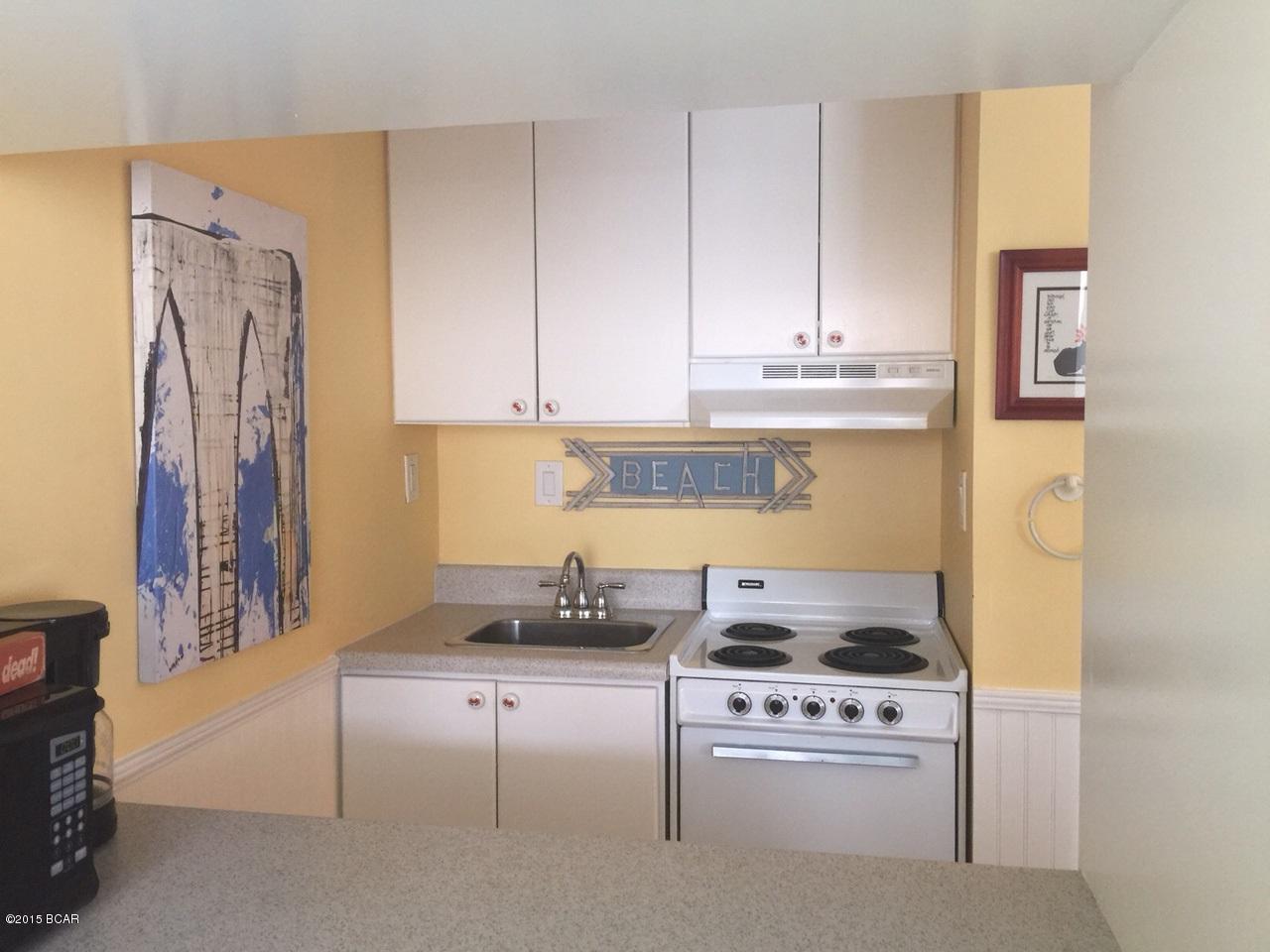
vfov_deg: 48.2
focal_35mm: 29
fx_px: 1064
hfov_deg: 61.7
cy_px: 476
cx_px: 635
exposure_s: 1/30
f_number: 2.2
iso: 50
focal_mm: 4.15
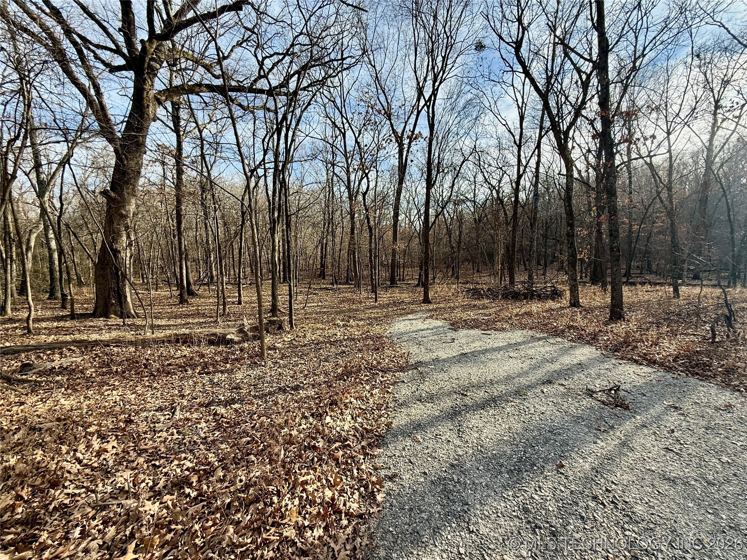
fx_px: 302
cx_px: 374
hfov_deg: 102.1
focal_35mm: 14
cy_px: 280
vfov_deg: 85.7
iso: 64
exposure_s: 1/658
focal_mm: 2.22
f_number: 2.2
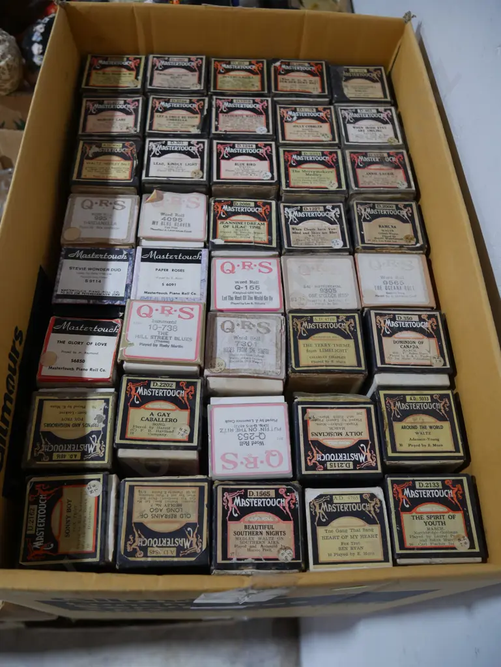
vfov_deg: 59.9
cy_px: 334
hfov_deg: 46.8
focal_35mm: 30
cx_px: 250
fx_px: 578
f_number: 3.6
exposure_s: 1/60
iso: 800
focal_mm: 15
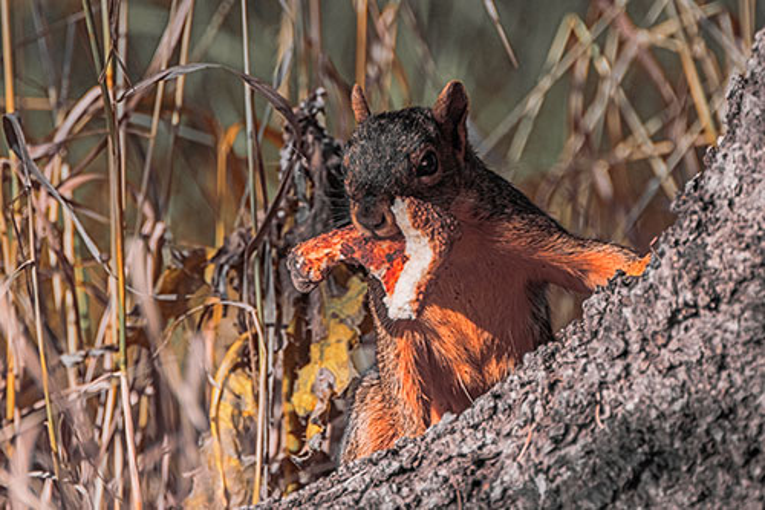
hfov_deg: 2.4
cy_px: 255
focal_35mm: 850
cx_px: 382
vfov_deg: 1.6
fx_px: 18056
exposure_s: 1/1000
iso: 1800
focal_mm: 850
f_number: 12
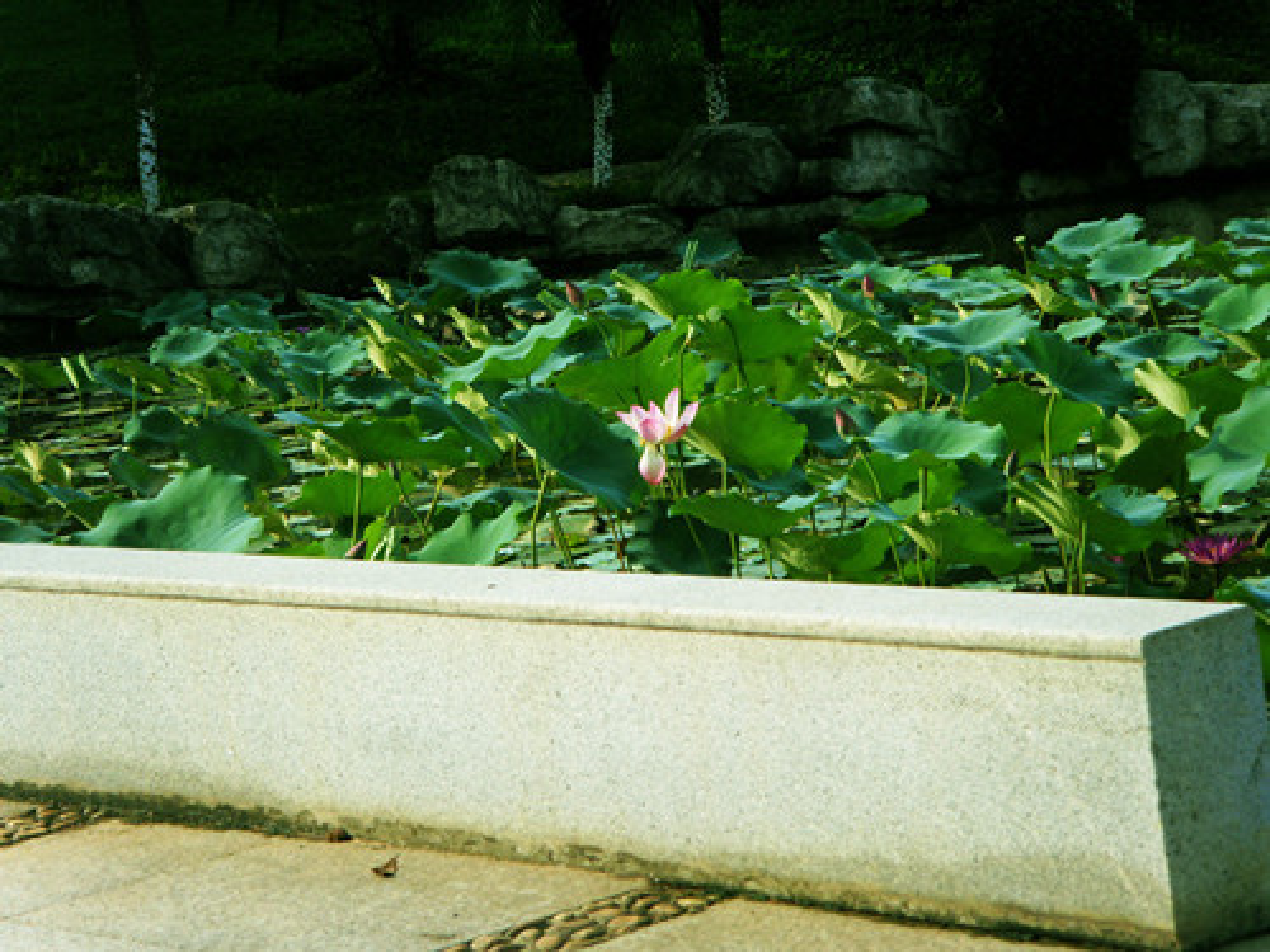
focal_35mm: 117
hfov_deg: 16.8
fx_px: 4293
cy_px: 476
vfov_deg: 12.7
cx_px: 635
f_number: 4.6
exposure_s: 1/350
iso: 80
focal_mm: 19.8
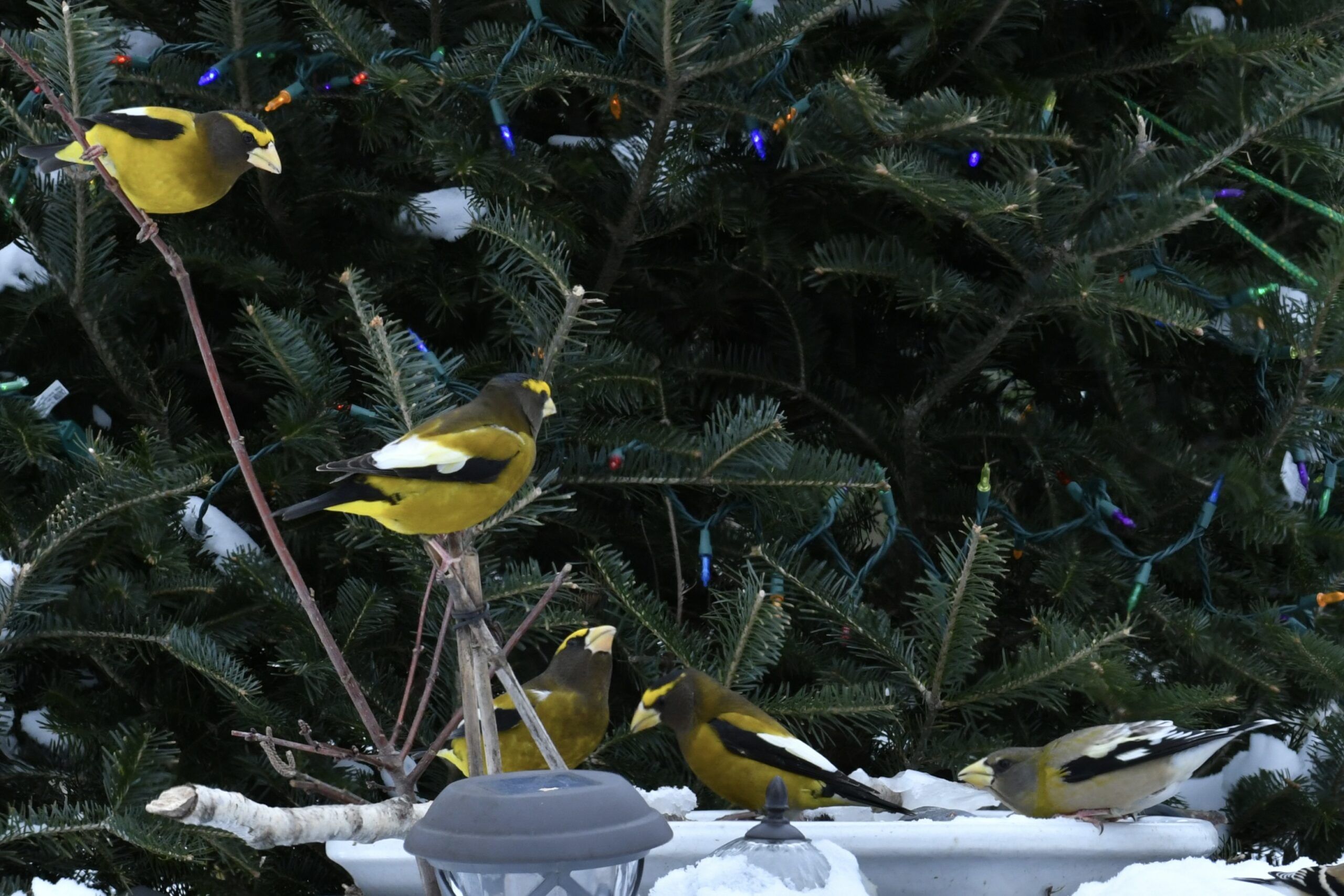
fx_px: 5712
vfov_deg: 9.0
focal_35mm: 153
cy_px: 448
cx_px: 672
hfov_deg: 13.4
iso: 800
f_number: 10
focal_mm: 102
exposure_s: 1/400
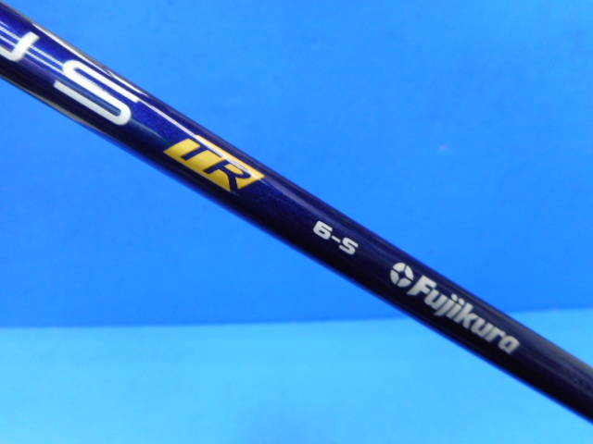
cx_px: 296
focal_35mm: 25
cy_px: 222
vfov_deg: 54.9
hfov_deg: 69.4
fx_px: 428
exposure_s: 1/30
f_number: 3.7
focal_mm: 4.5
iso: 180
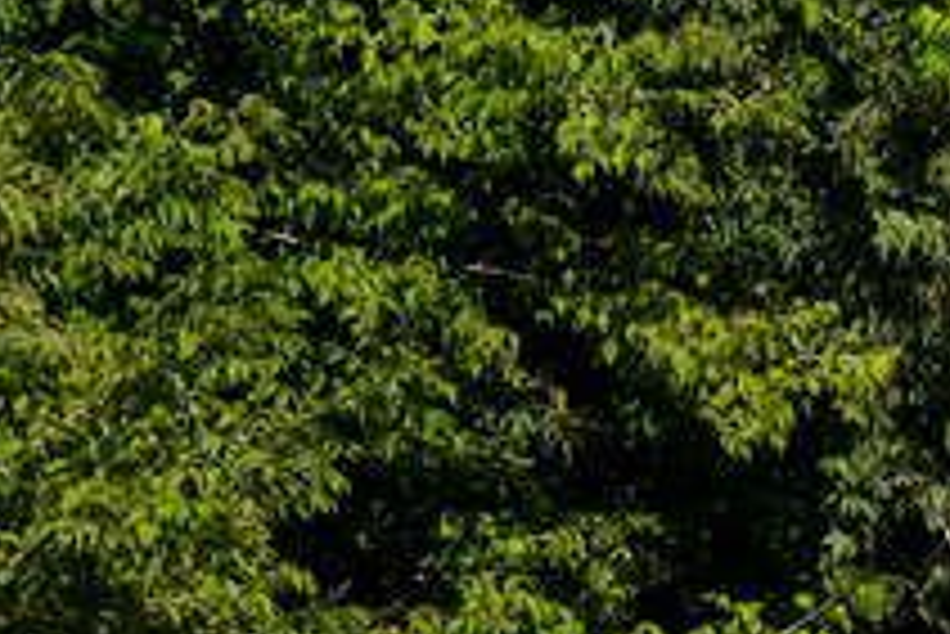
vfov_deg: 3.2
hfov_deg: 4.7
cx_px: 2476
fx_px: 11275
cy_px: -171
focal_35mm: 427
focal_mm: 50
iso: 400
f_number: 8
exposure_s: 1/800
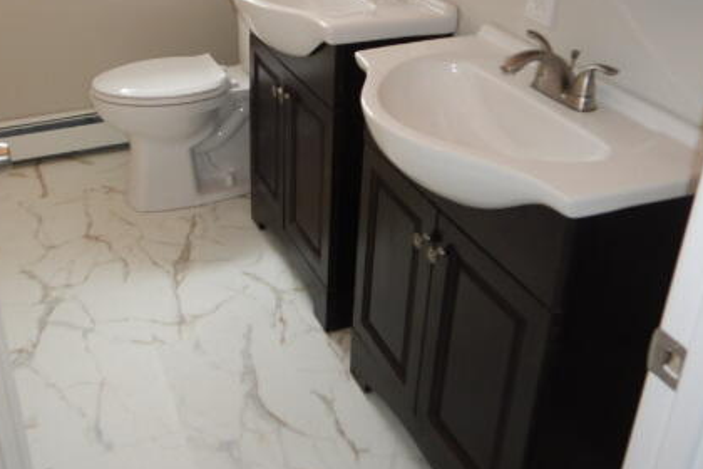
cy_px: 139
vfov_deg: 34.6
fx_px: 742
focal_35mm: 38
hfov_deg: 50.3
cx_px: 269
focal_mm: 4.3
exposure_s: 1/50
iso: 125
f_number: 2.8
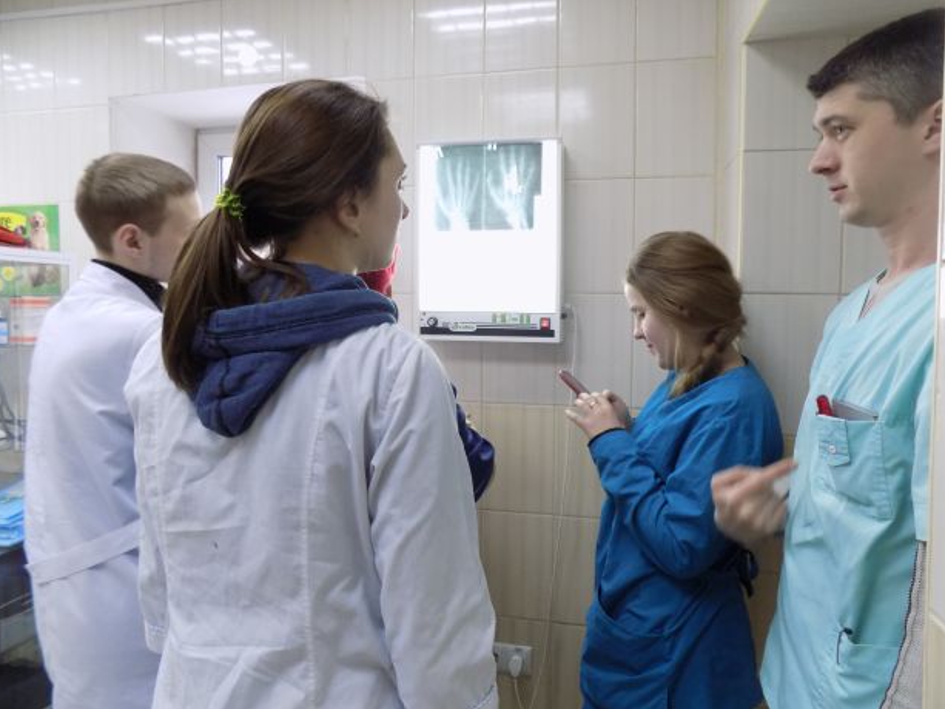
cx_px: 478
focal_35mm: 24
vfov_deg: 56.8
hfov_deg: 71.6
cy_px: 342
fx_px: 655
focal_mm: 4
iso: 220
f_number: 3.1
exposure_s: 1/30
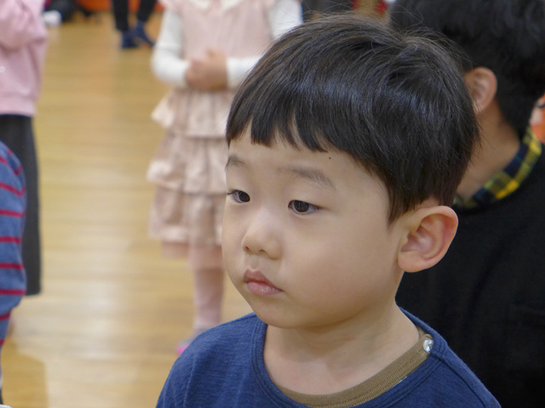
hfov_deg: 21.8
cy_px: 204
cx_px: 272
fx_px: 1417
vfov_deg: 16.4
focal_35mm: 90
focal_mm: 17.7
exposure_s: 1/100
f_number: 2.3
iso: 400
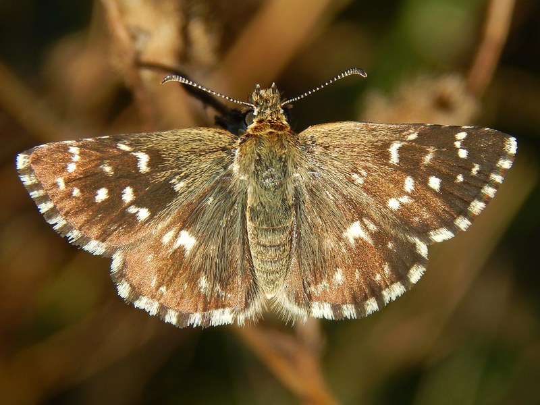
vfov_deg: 9.2
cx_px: 270
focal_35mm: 162
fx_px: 2527
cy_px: 202
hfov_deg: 12.2
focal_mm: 28.7
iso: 125
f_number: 5.1
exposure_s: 1/320
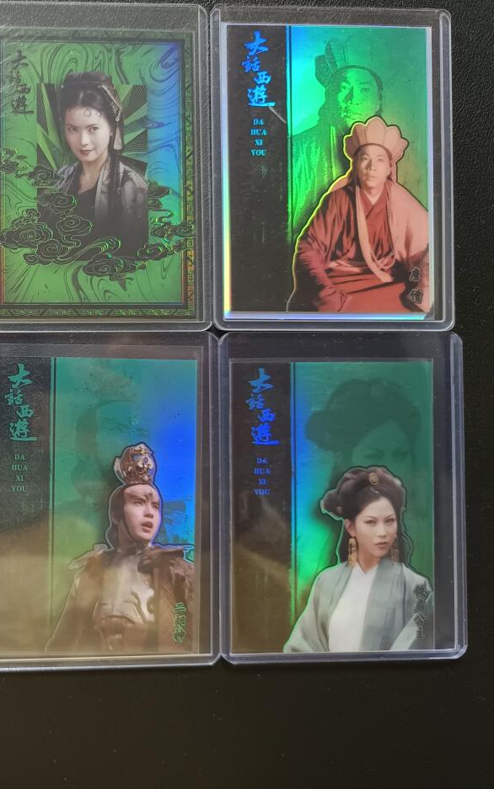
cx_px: -51
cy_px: 368
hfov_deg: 30.1
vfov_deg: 51.5
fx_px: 818
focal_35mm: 38
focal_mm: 5.31
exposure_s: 1/25
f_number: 1.7
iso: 1159
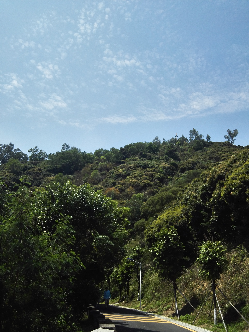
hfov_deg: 48.2
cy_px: 166
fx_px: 278
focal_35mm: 29
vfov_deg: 61.7
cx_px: 124
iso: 100
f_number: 2
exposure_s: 1/3145
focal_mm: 3.8
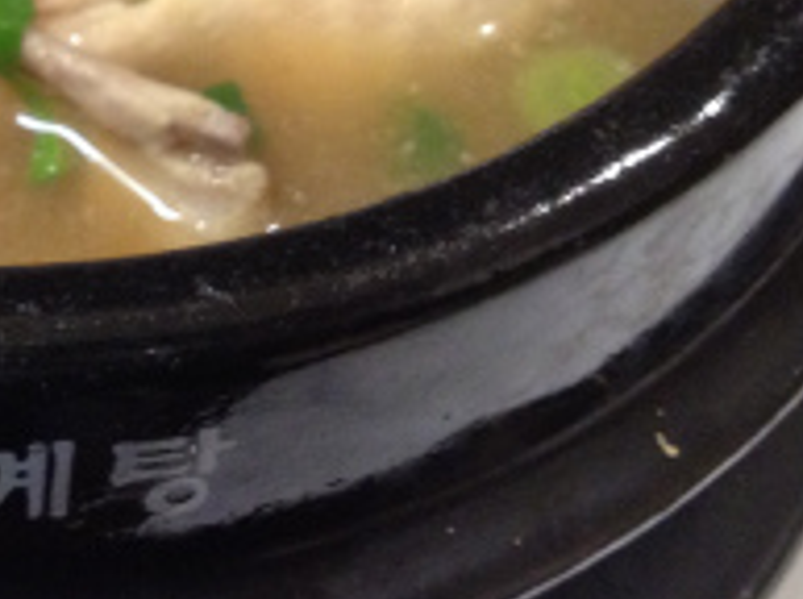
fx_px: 2524
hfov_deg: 17.3
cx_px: -129
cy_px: -171
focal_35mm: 109
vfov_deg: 13.1
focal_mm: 4.28
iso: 250
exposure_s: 1/20
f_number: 2.4
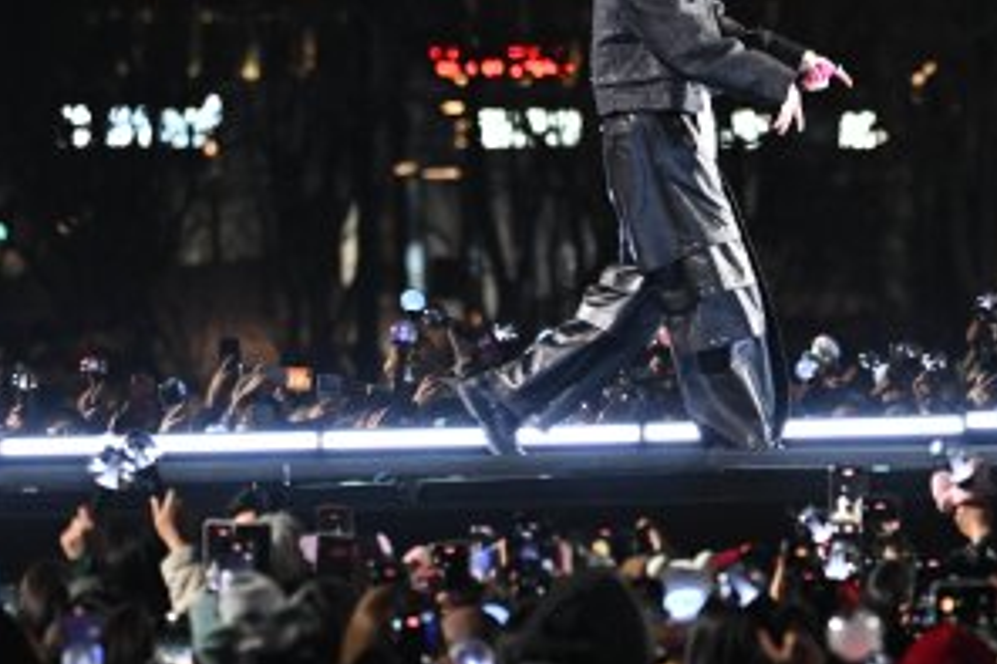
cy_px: 86
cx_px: 697
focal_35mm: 527
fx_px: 14586
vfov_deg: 2.6
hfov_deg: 3.9
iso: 5600
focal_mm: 195
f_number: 4
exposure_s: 1/320
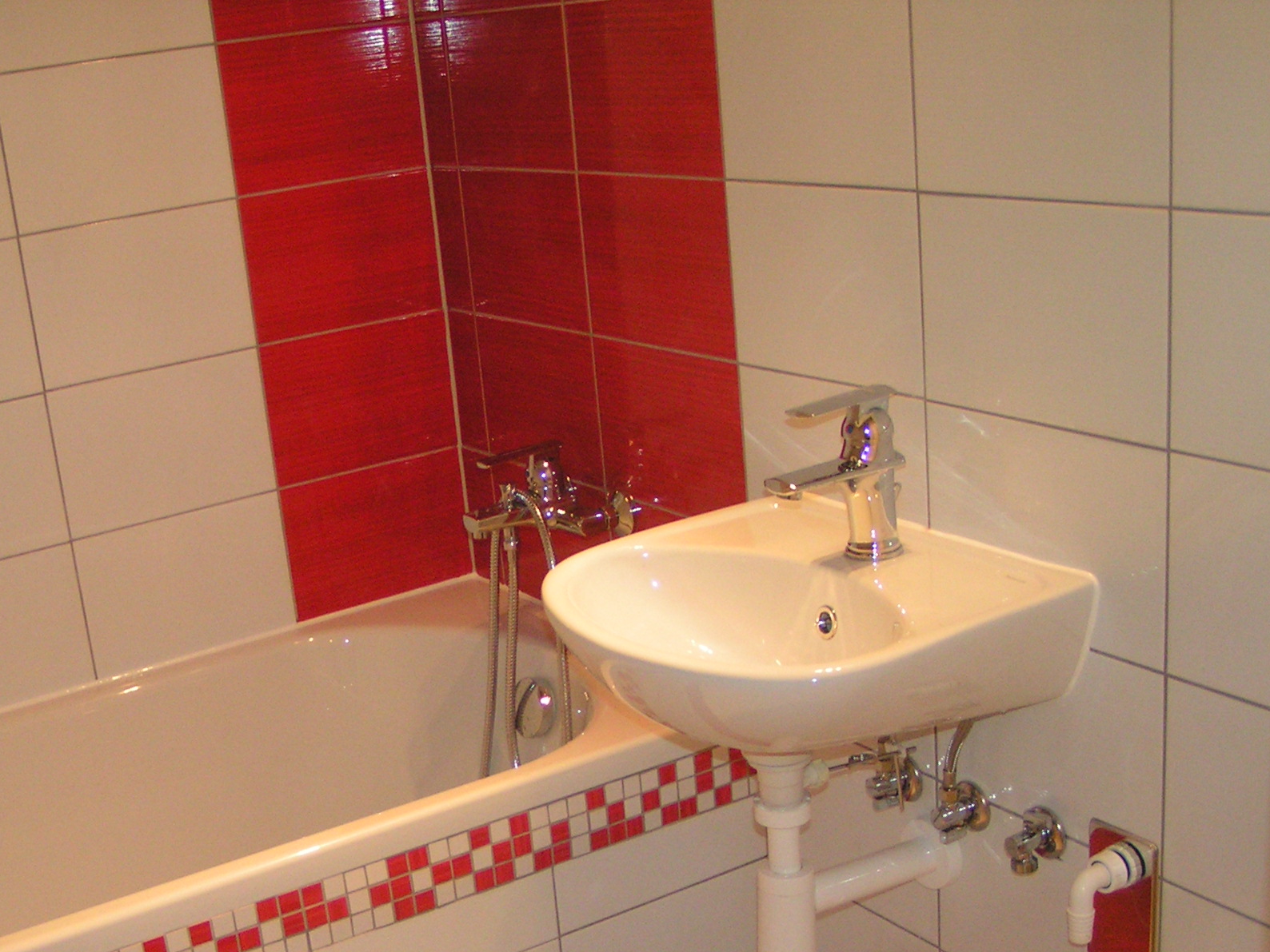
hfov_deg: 38.6
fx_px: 1798
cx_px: 454
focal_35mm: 49
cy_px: 607
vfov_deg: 29.5
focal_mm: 5.8
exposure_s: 1/40
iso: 200
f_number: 2.8
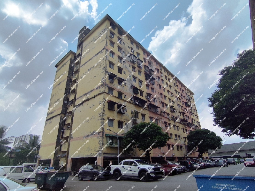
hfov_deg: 94.5
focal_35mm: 16
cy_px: 96
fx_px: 118
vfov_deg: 78.1
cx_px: 128
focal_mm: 1.65
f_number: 2.2
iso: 50
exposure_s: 1/4435
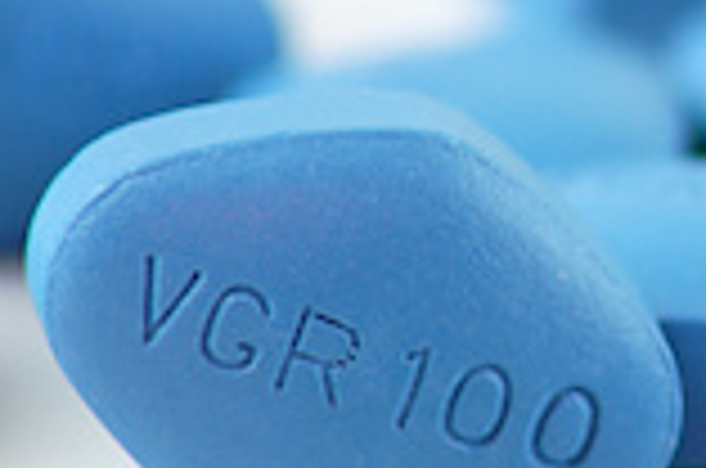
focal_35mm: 1289
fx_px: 25227
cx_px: 719
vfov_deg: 1.1
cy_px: 155
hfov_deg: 1.6
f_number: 11
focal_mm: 300
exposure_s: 1/1250
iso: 200
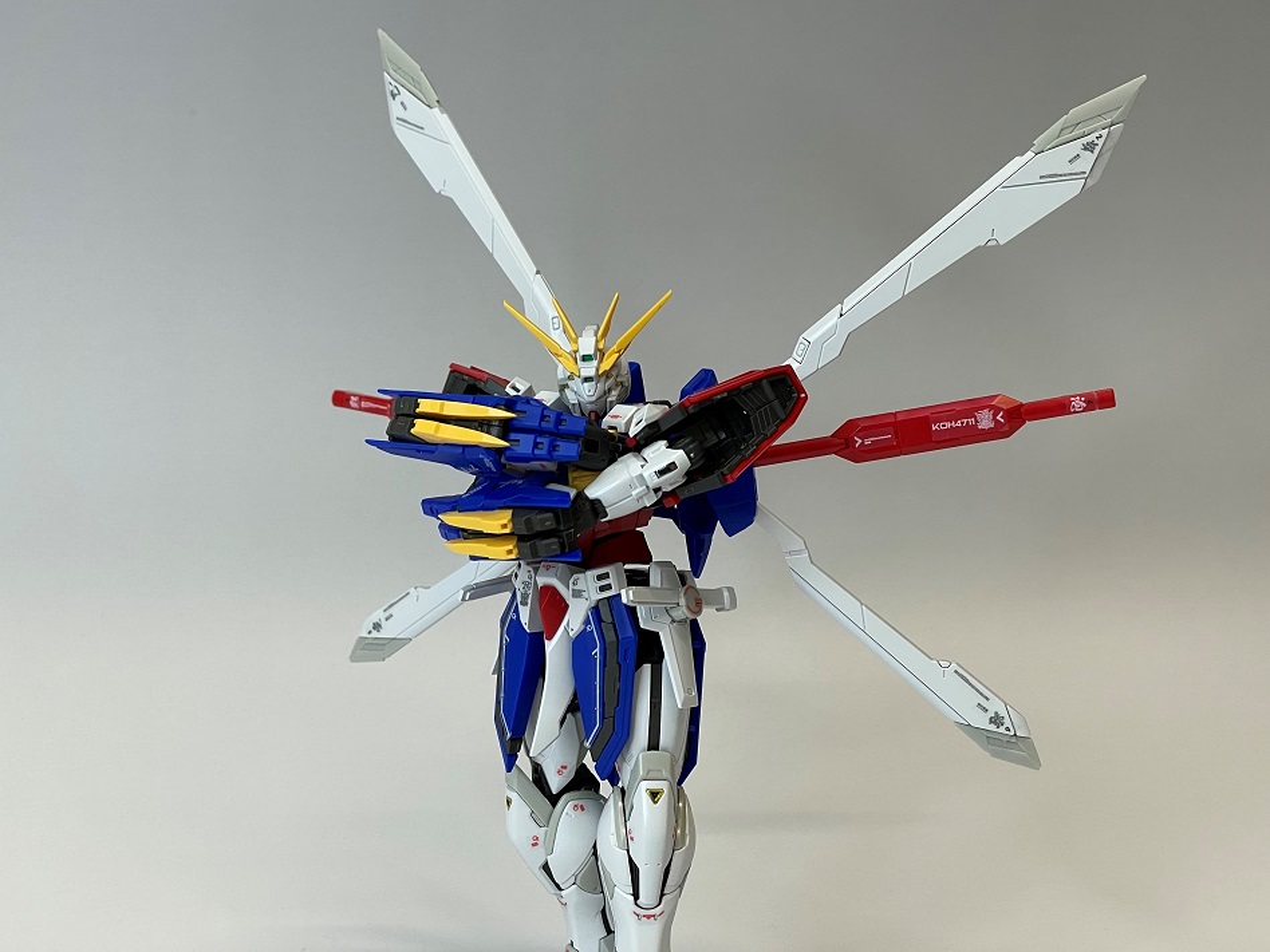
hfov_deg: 36.8
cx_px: 635
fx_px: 1908
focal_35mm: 52
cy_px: 476
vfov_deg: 28.0
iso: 80
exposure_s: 1/120
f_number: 2
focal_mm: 6
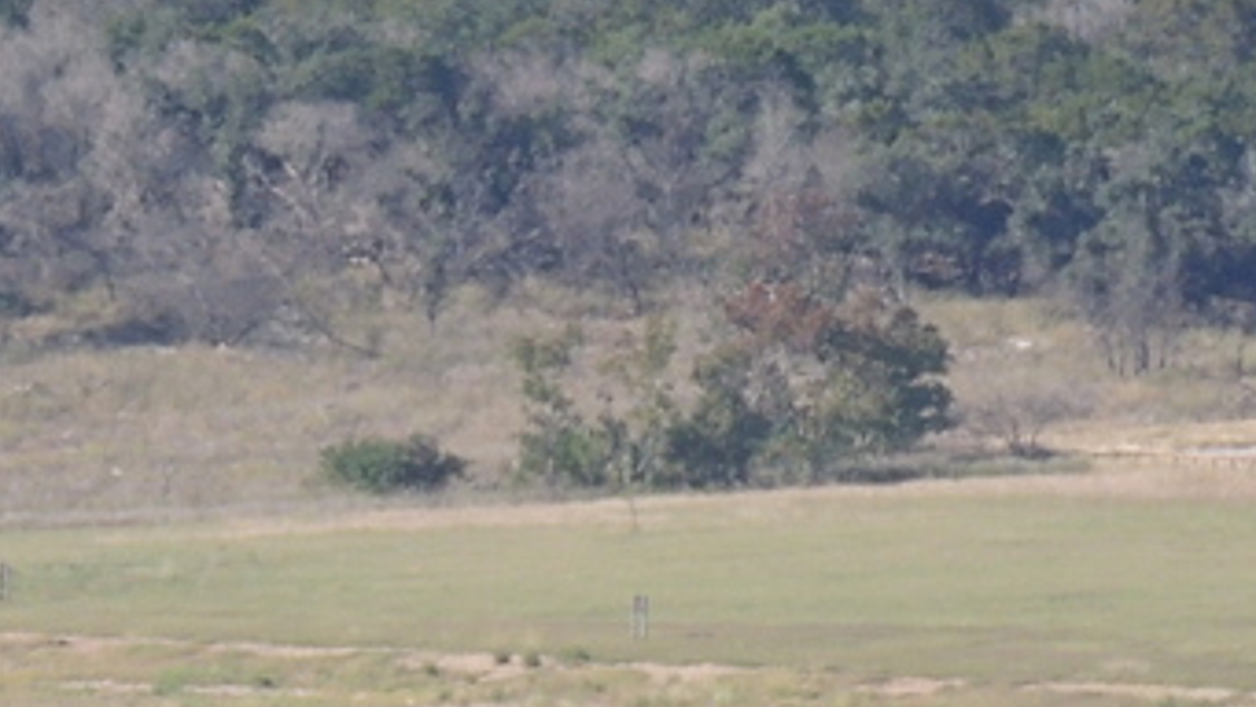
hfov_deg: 1.3
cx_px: -361
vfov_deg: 0.7
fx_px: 54532
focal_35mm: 1637
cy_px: 817
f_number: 4.8
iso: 200
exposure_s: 1/800
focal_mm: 71.3
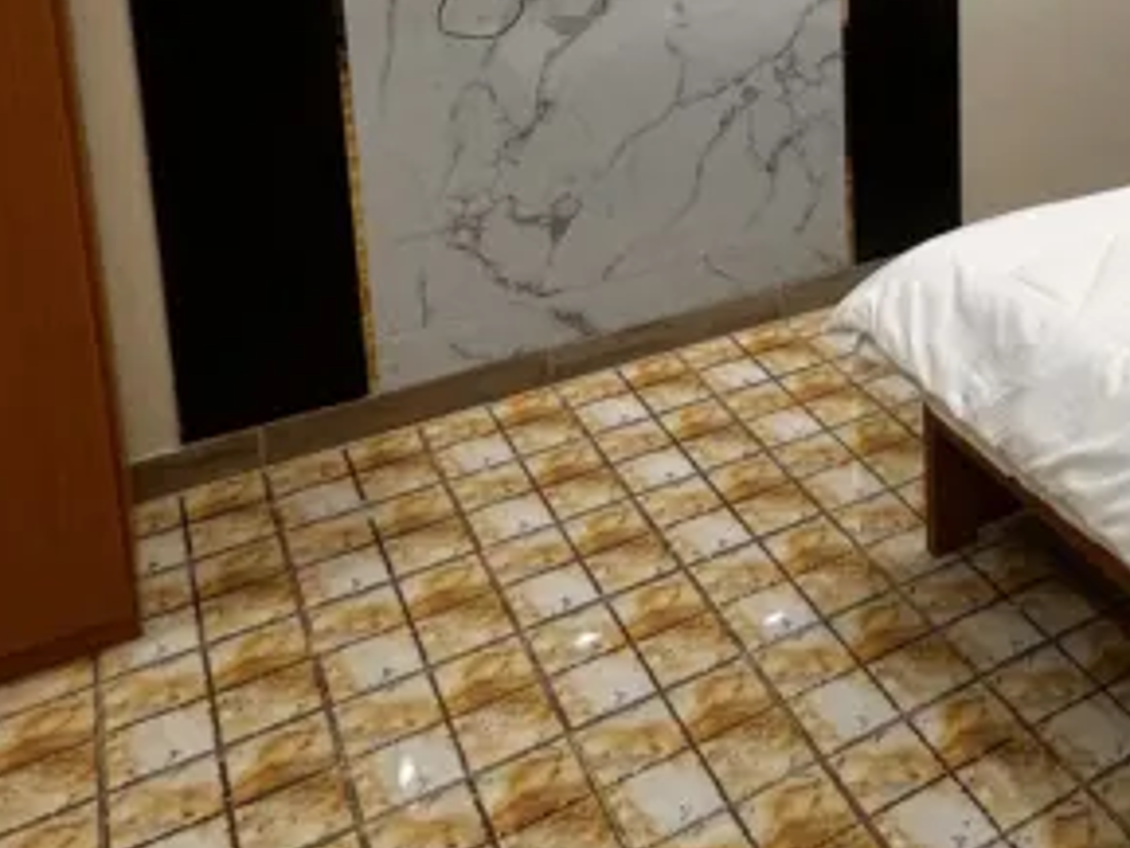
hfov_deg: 48.5
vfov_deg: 38.4
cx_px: 1118
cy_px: -63
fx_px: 1012
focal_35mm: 31
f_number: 2.2
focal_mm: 2.22
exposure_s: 1/100
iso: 80
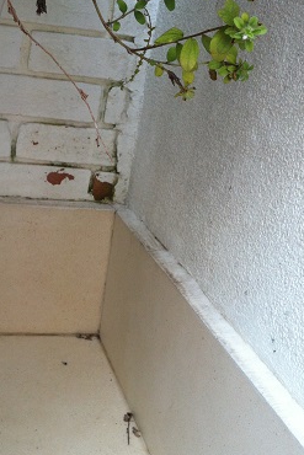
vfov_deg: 38.8
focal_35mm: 51
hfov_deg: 26.3
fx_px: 645
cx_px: 98
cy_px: 206
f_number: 2.8
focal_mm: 3.85
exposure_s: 1/60
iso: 80
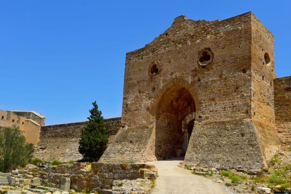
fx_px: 283
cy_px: 97
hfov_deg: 54.4
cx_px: 146
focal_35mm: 35
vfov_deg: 37.9
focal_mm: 35
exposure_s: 1/250
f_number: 9
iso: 64
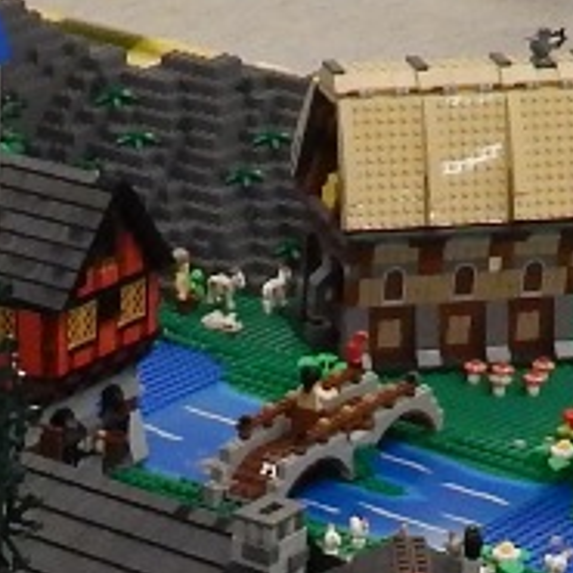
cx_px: -87
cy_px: 1050
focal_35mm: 176
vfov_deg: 9.4
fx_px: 3296
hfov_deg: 9.8
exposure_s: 1/30
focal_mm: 4
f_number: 3
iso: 360
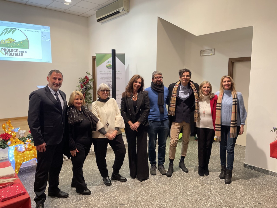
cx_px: 138
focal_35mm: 25
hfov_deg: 69.4
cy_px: 104
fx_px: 200
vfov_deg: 54.9
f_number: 1.6
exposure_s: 1/50
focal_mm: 5.1
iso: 250
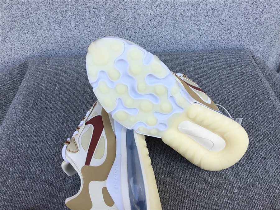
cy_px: 105
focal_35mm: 31
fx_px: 251
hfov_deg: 58.4
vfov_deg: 45.4
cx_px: 140
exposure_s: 1/324
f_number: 2.4
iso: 25
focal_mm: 3.3
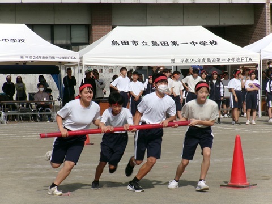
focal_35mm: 142
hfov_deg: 13.9
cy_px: 102
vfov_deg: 10.4
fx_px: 1116
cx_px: 136
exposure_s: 1/100
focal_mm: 25.5
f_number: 17.1
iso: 100
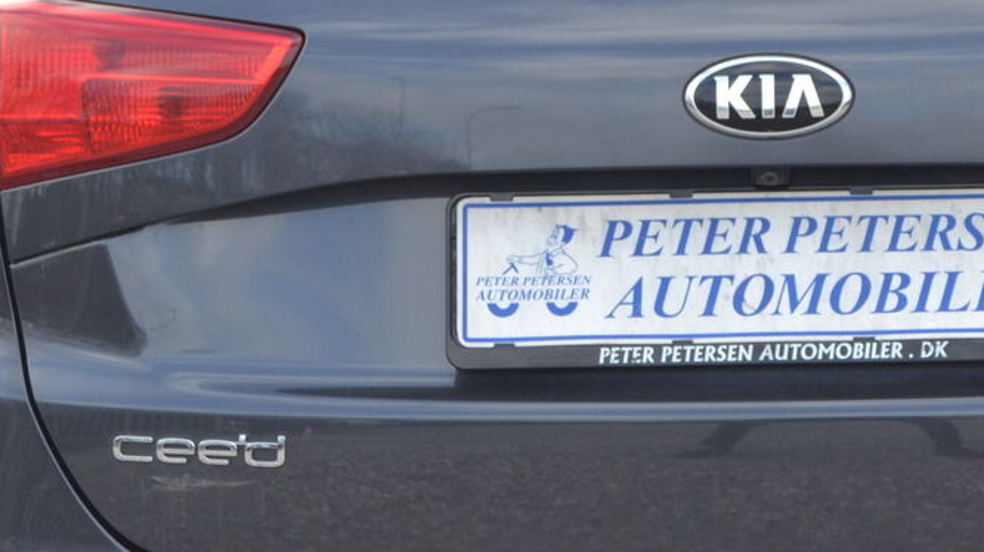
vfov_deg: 8.6
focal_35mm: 141
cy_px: 275
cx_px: 768
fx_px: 3665
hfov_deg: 15.2
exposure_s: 1/125
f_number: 5.6
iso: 140
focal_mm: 31
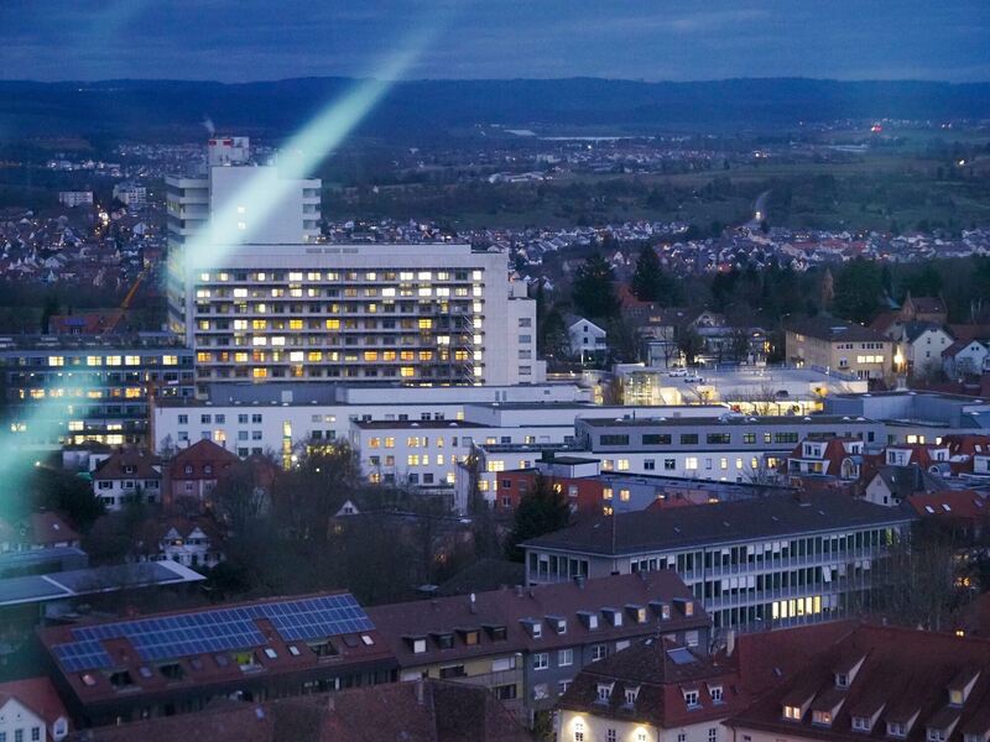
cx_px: 495
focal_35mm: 122
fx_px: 3489
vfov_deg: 12.1
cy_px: 371
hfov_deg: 16.1
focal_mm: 61
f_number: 4
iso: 3200
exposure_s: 1/20
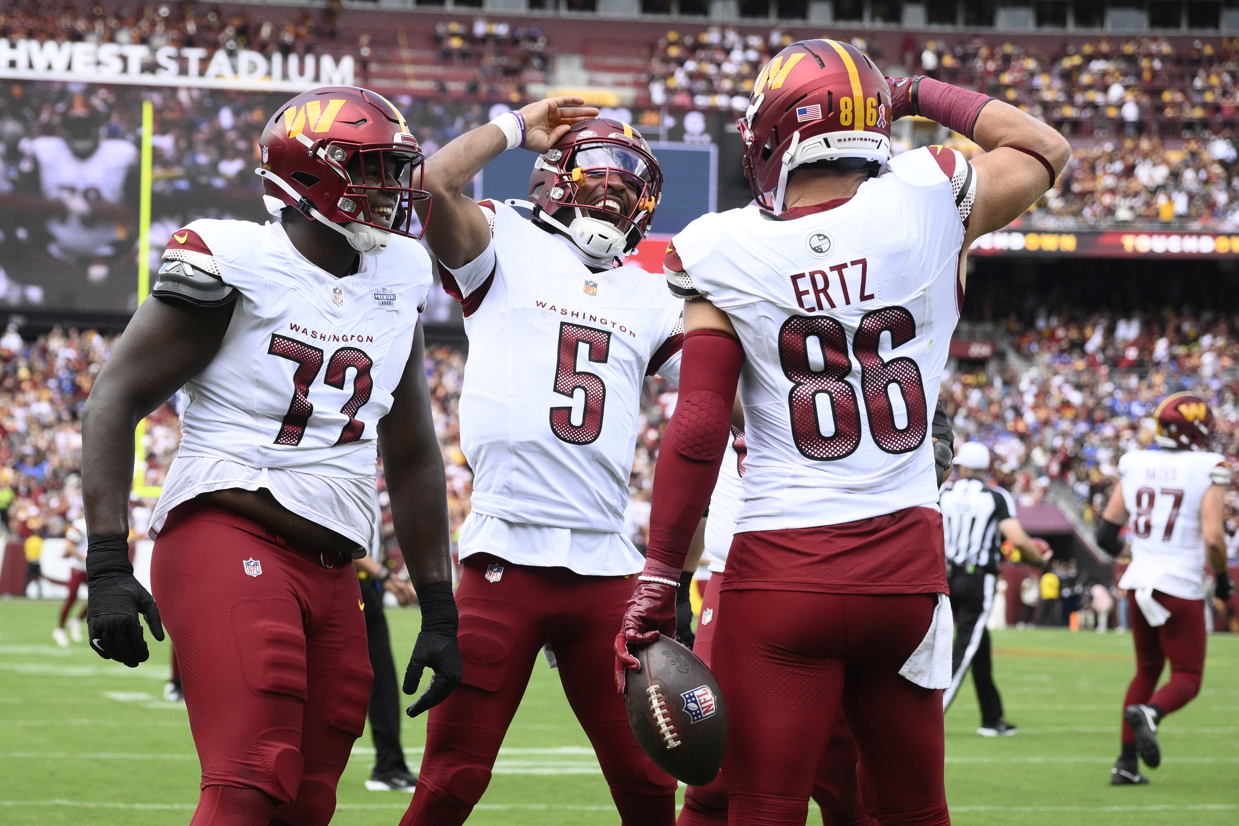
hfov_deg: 26.7
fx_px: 2615
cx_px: 620
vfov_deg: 17.9
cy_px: 413
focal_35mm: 76
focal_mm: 76
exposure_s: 1/4000
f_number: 4
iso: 1400
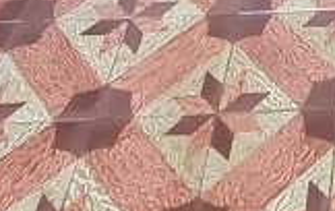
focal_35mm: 95
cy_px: -554
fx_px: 869
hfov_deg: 19.5
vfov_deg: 8.8
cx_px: 476
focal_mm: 1.74
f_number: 2.2
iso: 800
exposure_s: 1/33
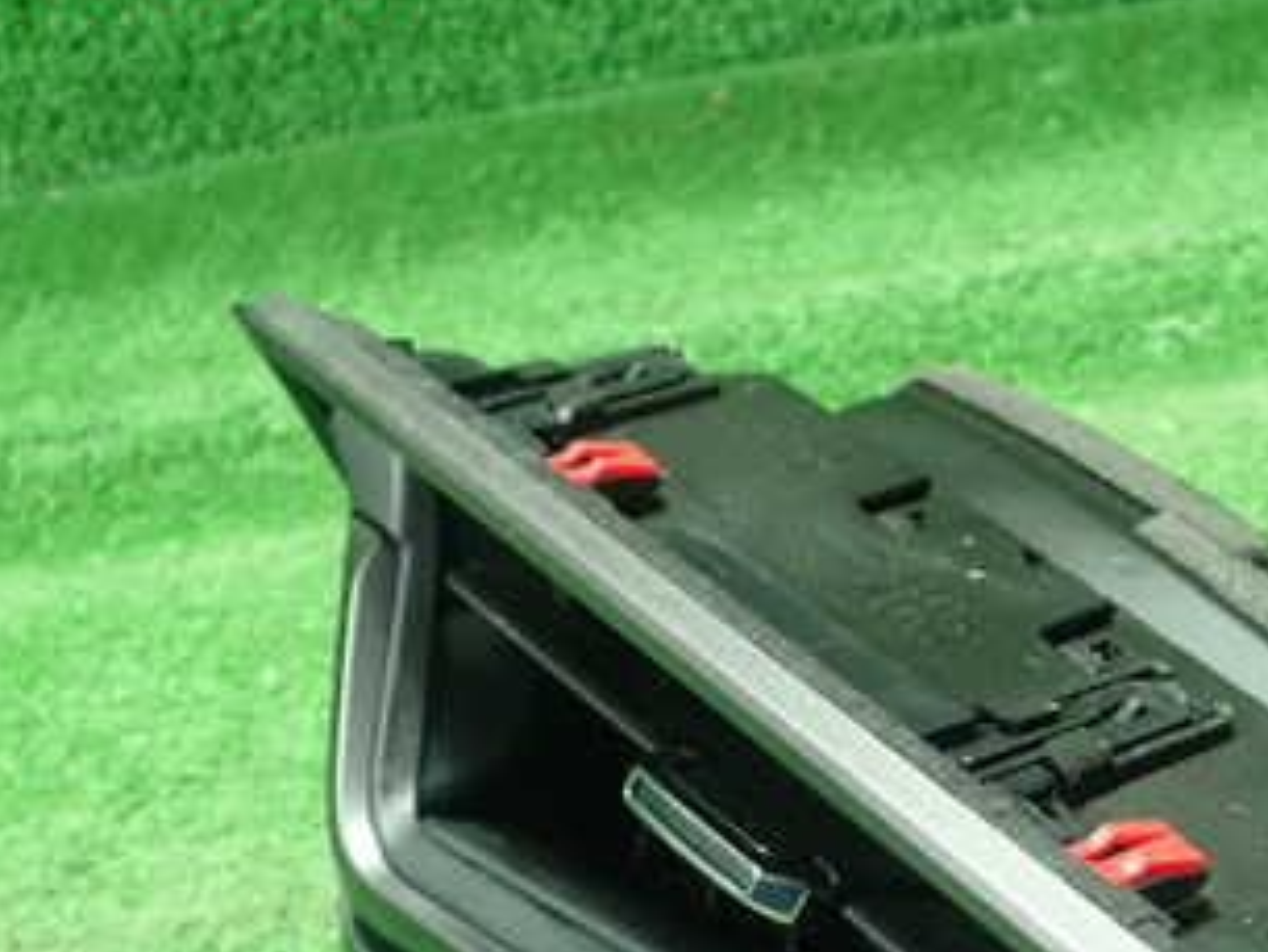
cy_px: 827
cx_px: 869
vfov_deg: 24.2
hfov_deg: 32.4
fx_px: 2162
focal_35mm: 59
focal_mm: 5.5
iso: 800
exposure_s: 1/100
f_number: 2.3
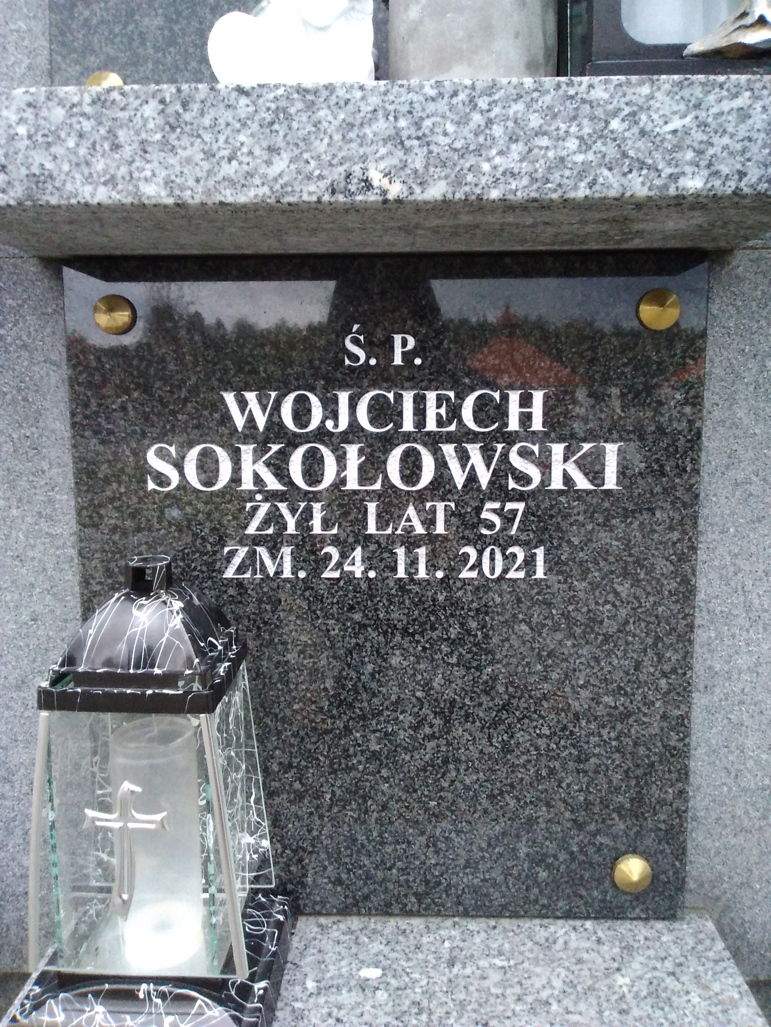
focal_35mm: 29
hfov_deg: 48.2
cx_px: 386
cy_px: 514
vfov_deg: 61.7
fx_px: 861
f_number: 2.4
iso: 571
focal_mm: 2.39
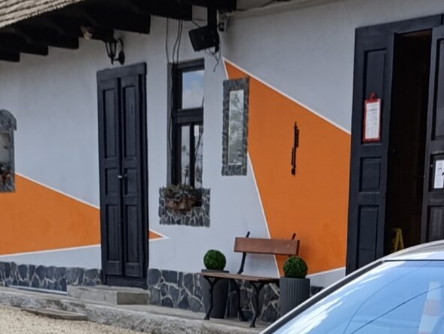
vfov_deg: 12.6
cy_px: 715
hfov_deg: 19.1
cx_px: 433
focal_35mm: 100
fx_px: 1284
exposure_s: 1/461
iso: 50
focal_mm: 6.14
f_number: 1.6
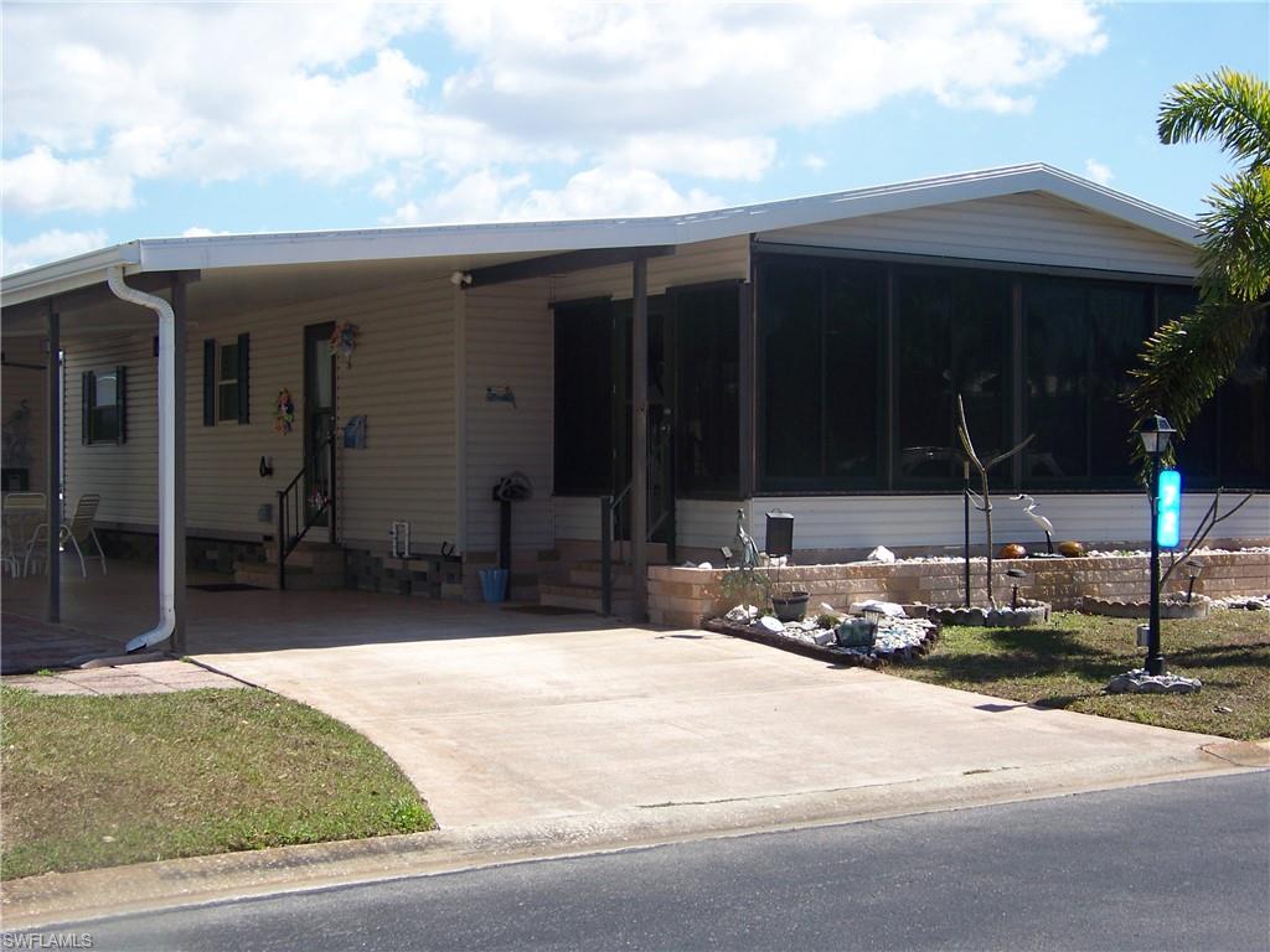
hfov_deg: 34.9
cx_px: 635
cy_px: 476
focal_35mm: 55
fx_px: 2018
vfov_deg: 26.6
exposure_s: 1/800
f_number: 3.2
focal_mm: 9.36
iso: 64
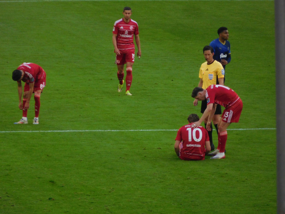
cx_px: 142
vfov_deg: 3.0
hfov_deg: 4.0
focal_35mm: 500
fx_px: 4117
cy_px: 107
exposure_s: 1/160
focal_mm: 90
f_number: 6.5
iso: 400
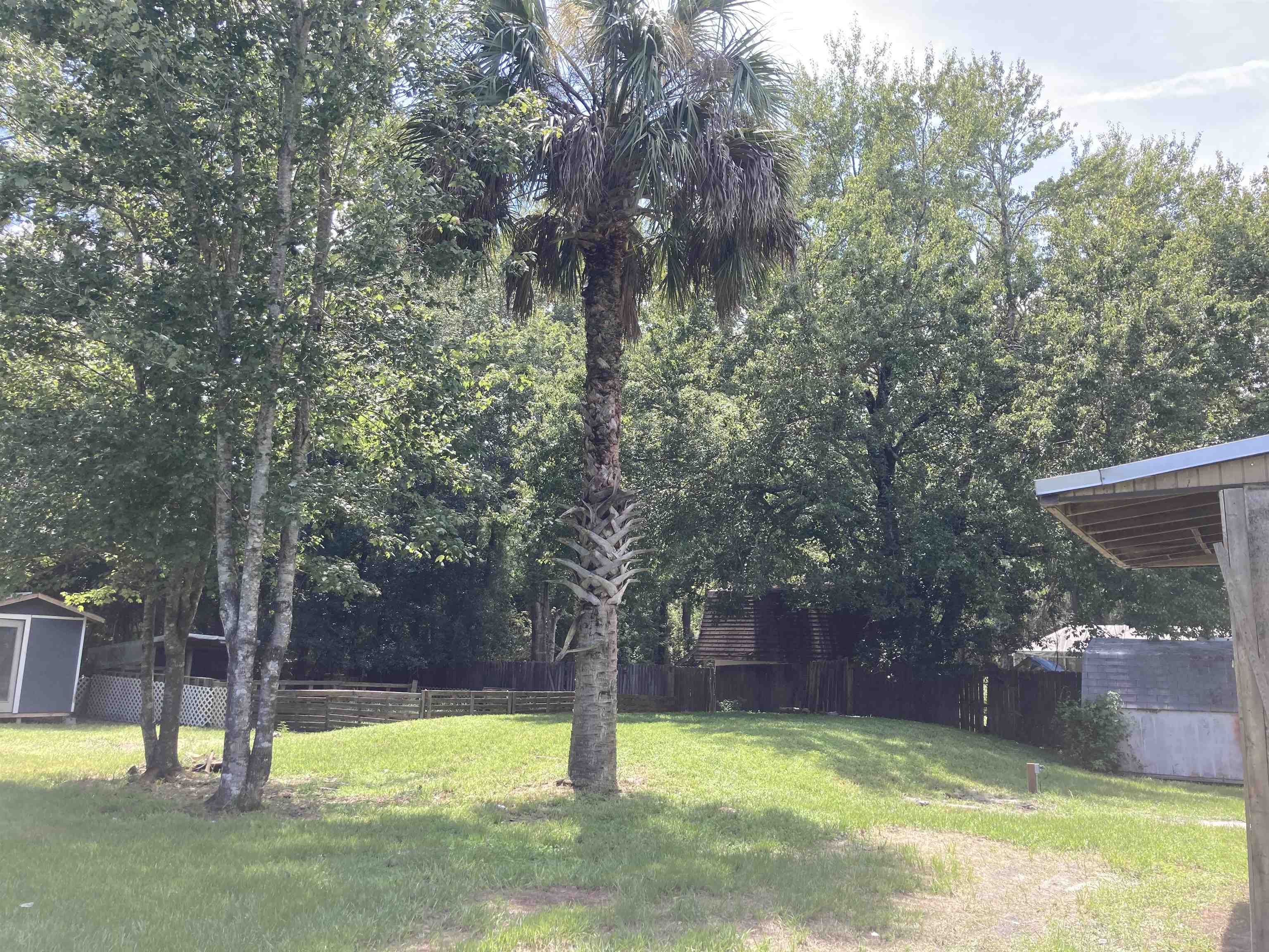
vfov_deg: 49.7
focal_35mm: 28
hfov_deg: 63.4
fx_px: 1026
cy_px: 476
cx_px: 634
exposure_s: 1/366
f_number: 1.8
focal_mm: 3.99
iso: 20
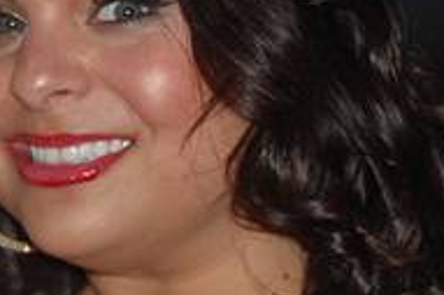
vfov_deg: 5.8
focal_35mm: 237
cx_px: -74
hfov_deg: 8.6
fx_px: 2926
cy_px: 98
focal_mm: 55
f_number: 4
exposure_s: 1/60
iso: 400
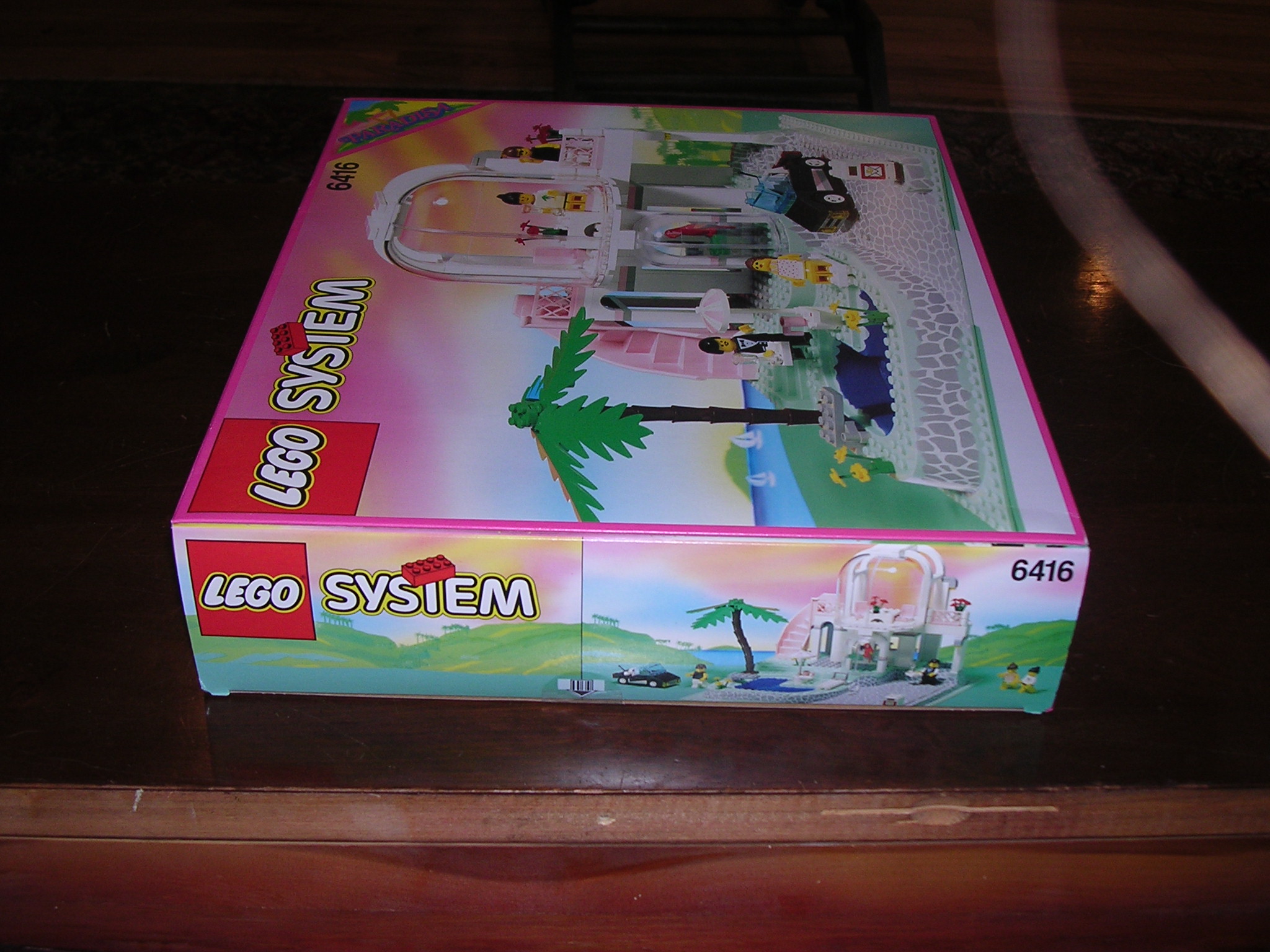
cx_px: 635
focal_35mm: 41
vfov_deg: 35.1
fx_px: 1504
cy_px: 476
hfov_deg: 45.8
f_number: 2.9
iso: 100
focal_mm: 6.2
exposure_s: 1/60.1
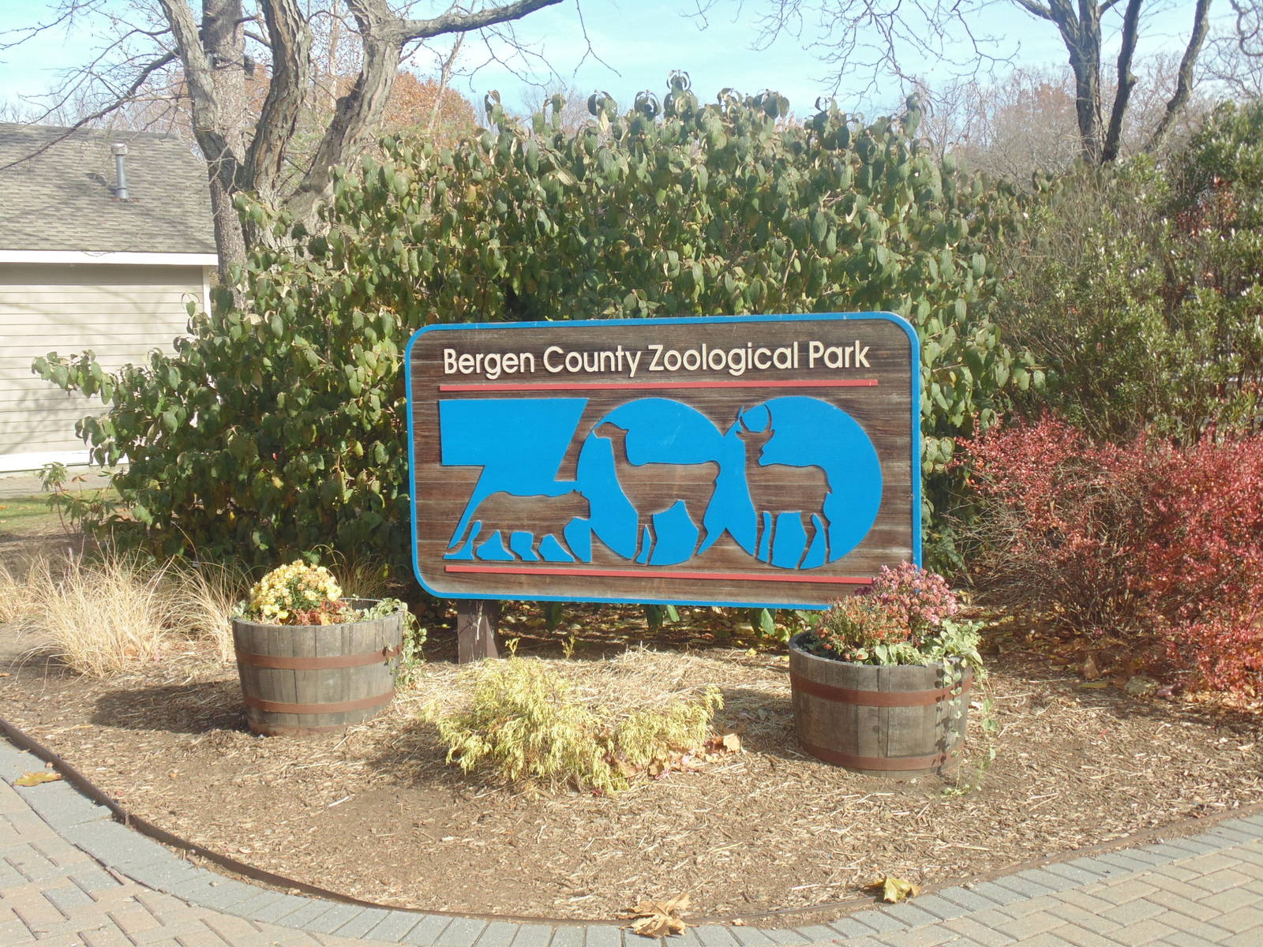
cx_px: 632
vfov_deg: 35.1
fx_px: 1496
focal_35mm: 41
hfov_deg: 45.8
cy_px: 474
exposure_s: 1/320
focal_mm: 7.4
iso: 80
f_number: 3.6
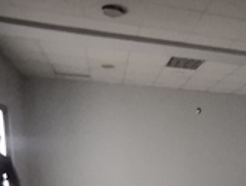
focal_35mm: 43
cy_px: 216
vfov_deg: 29.5
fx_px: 306
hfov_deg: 39.1
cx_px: 242
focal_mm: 1.65
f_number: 2.2
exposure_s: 1/10
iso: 1250
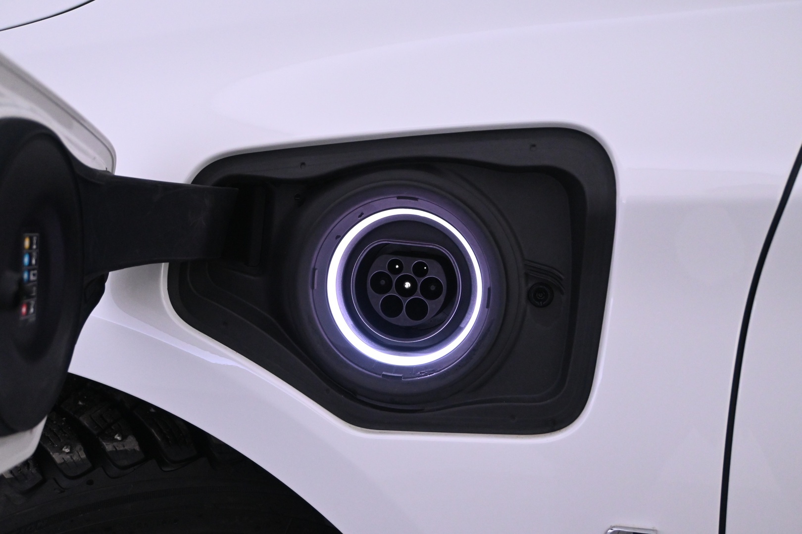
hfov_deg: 51.3
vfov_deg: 35.5
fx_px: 835
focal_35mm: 38
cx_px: 401
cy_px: 267
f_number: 4.2
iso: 3200
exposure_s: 1/100
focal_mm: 25
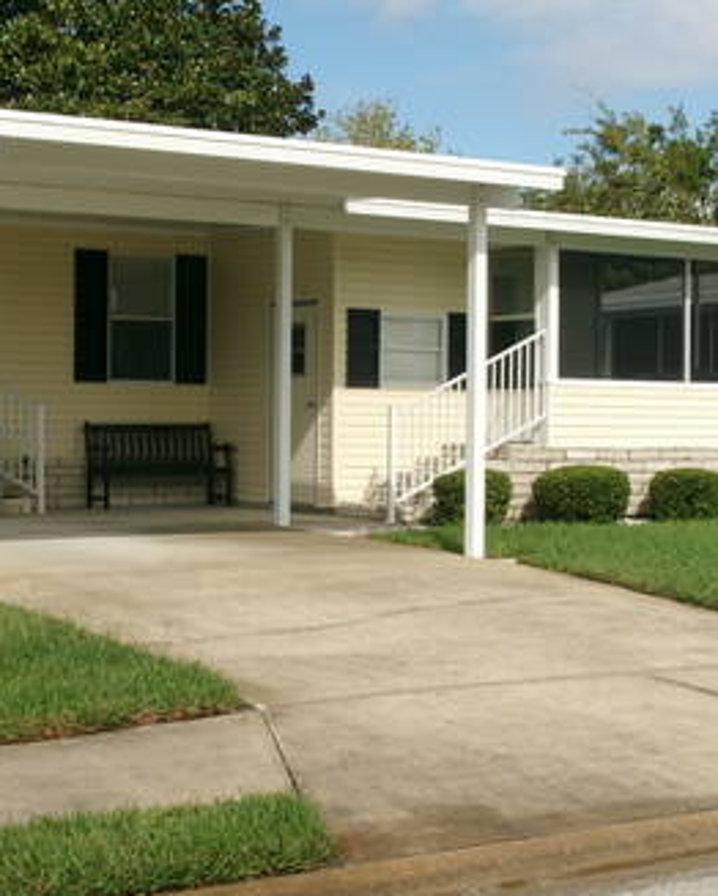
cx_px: 326
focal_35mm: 81
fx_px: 2150
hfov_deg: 19.0
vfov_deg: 23.5
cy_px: 482
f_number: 13.1
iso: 100
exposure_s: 1/100
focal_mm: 9.5
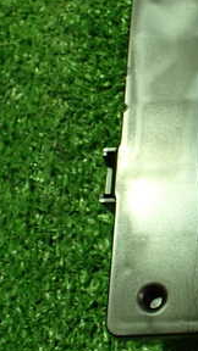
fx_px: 635
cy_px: 154
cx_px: 318
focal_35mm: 68
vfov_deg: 31.0
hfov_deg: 15.9
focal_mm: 5.4
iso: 800
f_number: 2.3
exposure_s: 1/60
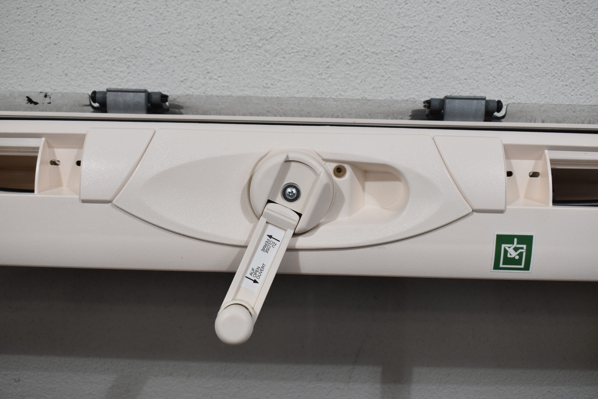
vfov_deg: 33.0
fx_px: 673
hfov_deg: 47.9
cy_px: 200
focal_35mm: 40
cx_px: 299
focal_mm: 27
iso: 320
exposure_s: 1/125
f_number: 5.6
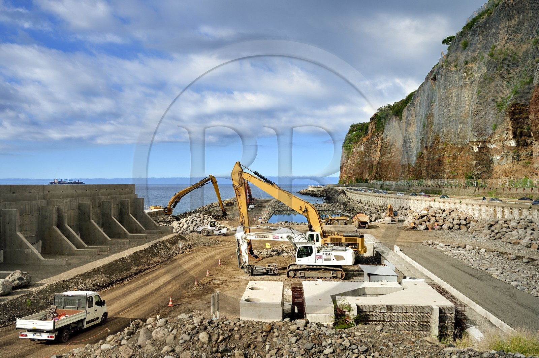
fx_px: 479
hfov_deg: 58.8
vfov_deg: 41.0
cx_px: 270
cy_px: 179
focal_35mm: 32
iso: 200
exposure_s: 1/250
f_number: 13
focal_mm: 32
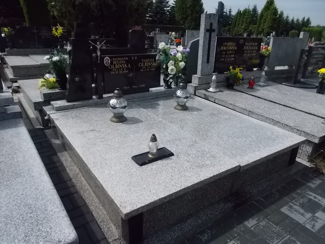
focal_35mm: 26
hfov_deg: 67.3
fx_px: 244
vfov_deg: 53.1
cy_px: 122
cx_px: 162
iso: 400
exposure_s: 1/1250
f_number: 8
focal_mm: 4.6
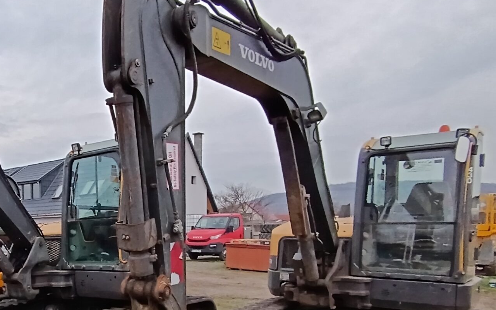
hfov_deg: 49.6
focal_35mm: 36
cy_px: 255
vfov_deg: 34.1
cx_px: 75
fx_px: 487
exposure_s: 1/322
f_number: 2.2
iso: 101
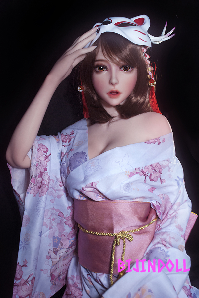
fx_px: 1119
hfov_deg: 10.2
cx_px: 100
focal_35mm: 135
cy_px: 149
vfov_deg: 15.2
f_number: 5.6
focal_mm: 90
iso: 500
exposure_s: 1/50
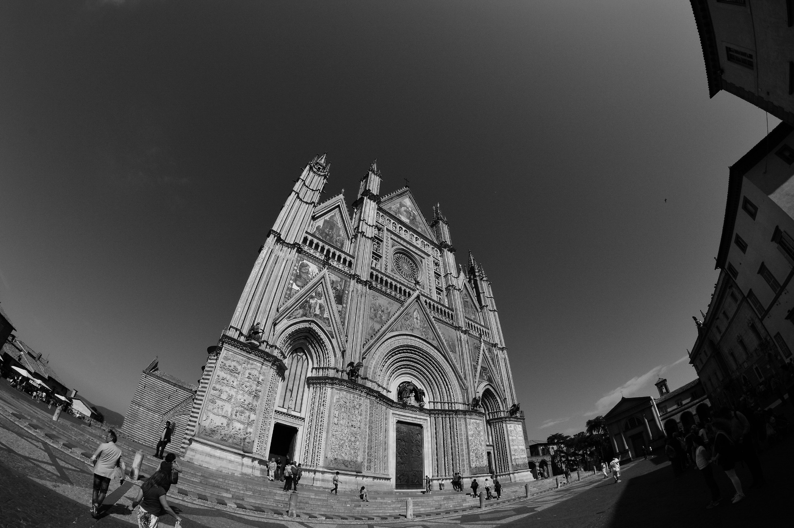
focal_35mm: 12
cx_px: 397
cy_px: 264
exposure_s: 1/1250
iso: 400
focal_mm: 8
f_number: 16
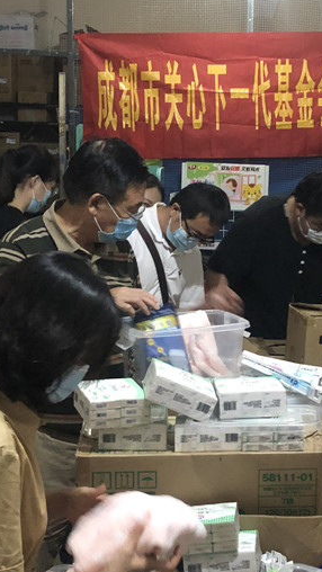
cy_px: 327
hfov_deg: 19.9
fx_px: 910
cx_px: 250
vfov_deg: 34.8
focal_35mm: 60
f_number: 1.8
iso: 100
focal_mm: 3.99
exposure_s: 1/4
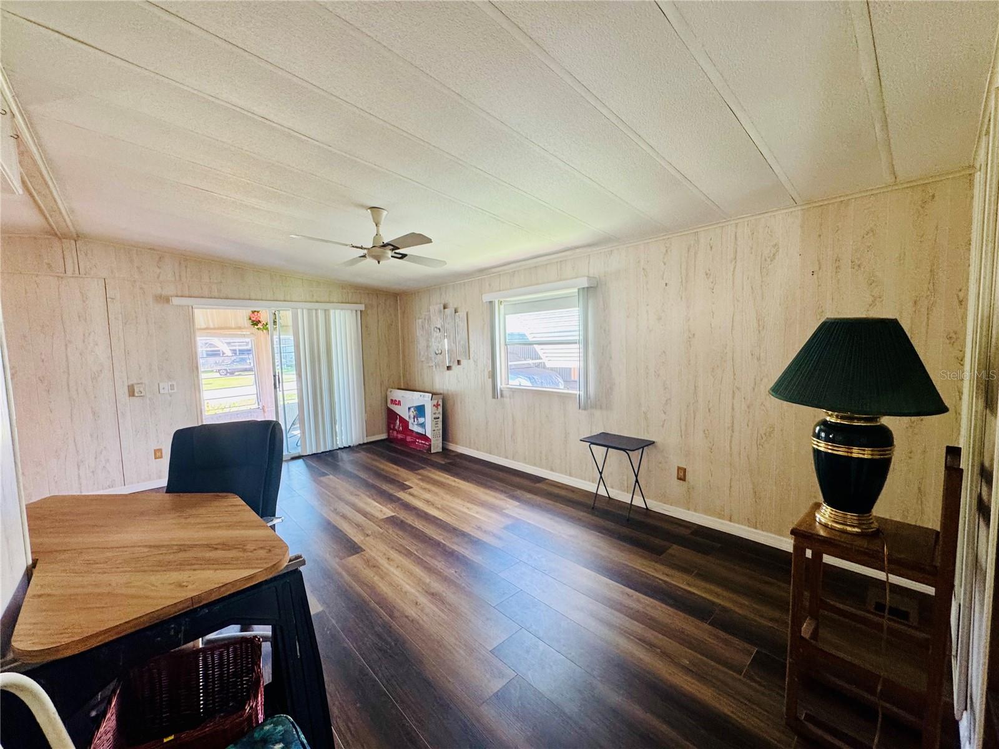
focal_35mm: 14
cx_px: 500
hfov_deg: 102.1
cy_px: 374
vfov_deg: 85.7
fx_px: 404
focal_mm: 2.22
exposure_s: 1/60
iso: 200
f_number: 2.2
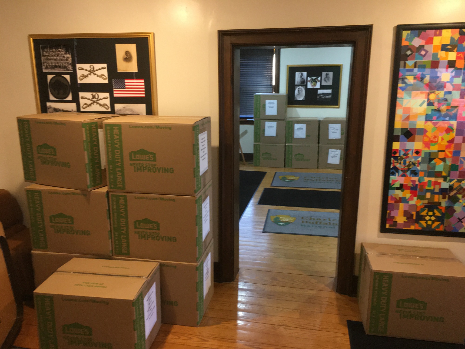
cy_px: 174
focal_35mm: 29
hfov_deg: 61.7
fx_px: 390
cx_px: 232
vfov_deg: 48.2
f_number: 2.2
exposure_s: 1/24
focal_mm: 4.15
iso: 200
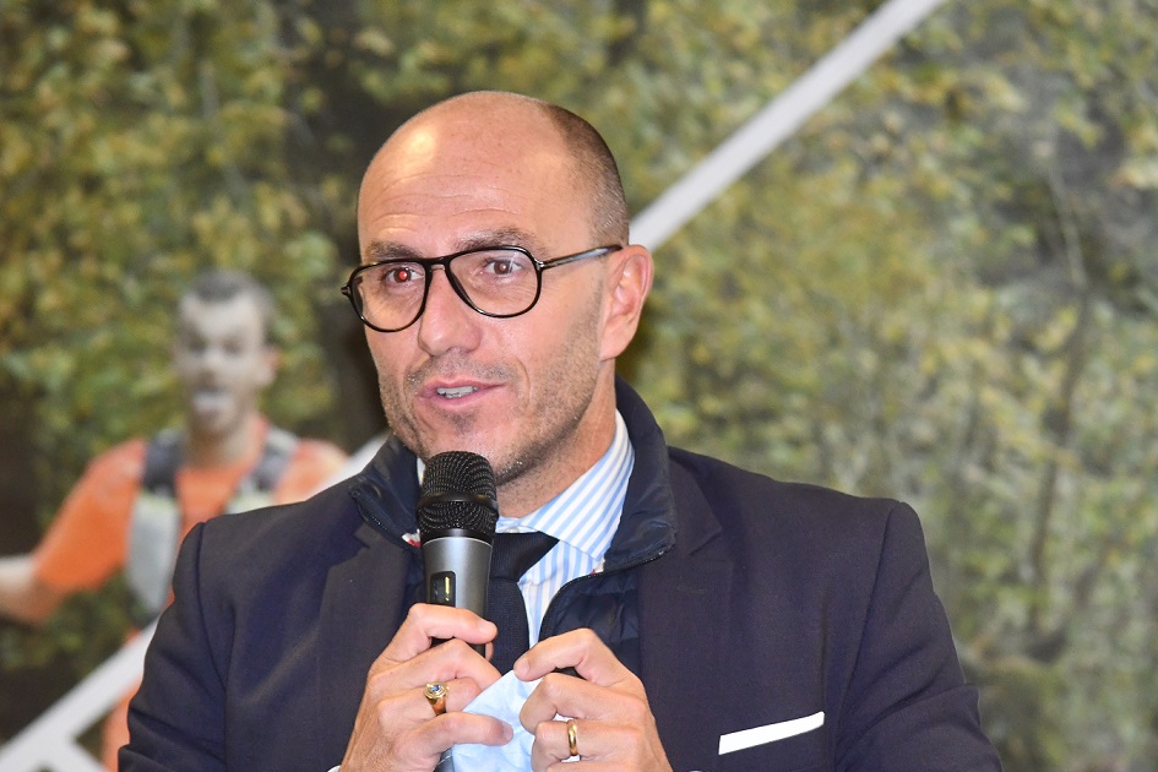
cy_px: 458
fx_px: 8041
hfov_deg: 8.2
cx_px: 619
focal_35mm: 250
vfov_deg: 5.5
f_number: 6.3
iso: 2500
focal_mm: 135
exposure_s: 1/60
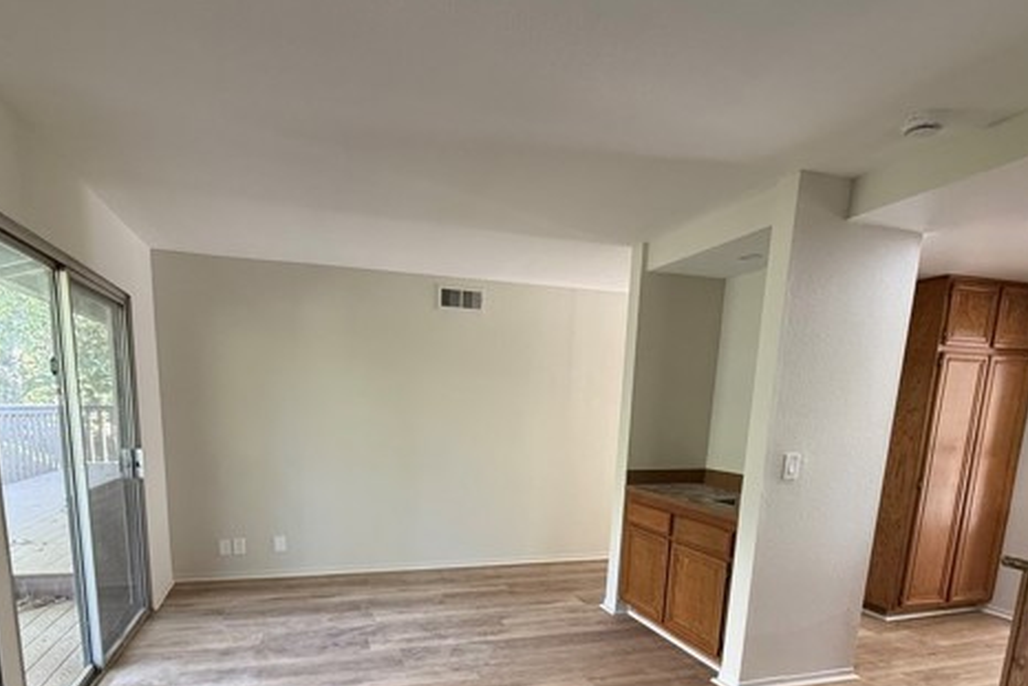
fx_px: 571
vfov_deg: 59.0
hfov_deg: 83.7
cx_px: 459
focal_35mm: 20
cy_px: 507
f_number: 2.2
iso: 200
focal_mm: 2.22
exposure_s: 1/60
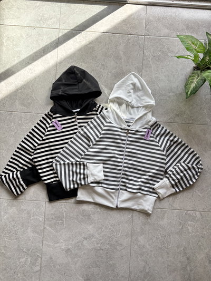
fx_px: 211
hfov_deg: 53.1
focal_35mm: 26
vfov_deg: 67.3
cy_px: 140
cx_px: 106
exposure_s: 1/181
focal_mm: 5.96
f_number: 1.6
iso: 50
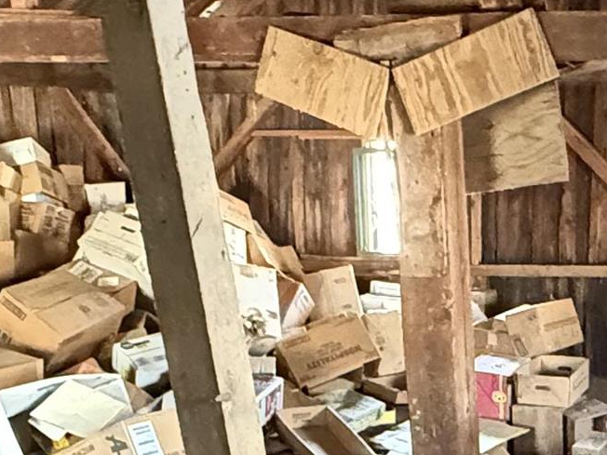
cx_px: 593
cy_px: 304
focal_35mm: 66
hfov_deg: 27.8
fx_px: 1157
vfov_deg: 22.2
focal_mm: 2.22
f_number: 2.2
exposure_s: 1/45
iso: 1250
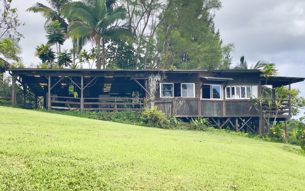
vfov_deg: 23.1
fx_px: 465
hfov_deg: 36.3
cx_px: 154
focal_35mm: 56
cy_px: 93
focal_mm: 6
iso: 25
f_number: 2
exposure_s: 1/631
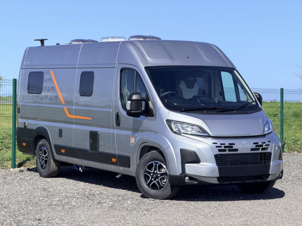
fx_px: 872
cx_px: 151
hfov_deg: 19.6
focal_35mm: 100
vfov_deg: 14.8
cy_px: 113
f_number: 2.8
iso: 32
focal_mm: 16.89
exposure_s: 1/638
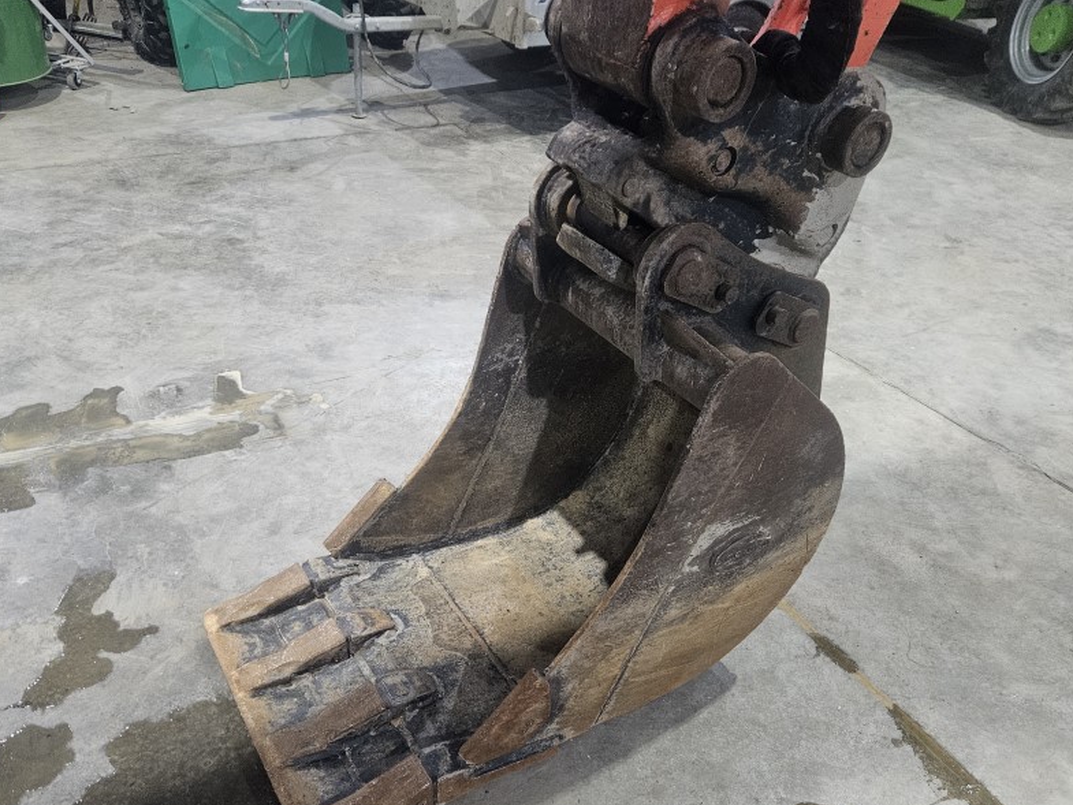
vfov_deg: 46.3
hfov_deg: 59.9
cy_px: 519
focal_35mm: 30
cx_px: 489
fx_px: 930
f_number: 1.8
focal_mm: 5.4
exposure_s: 1/115
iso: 640
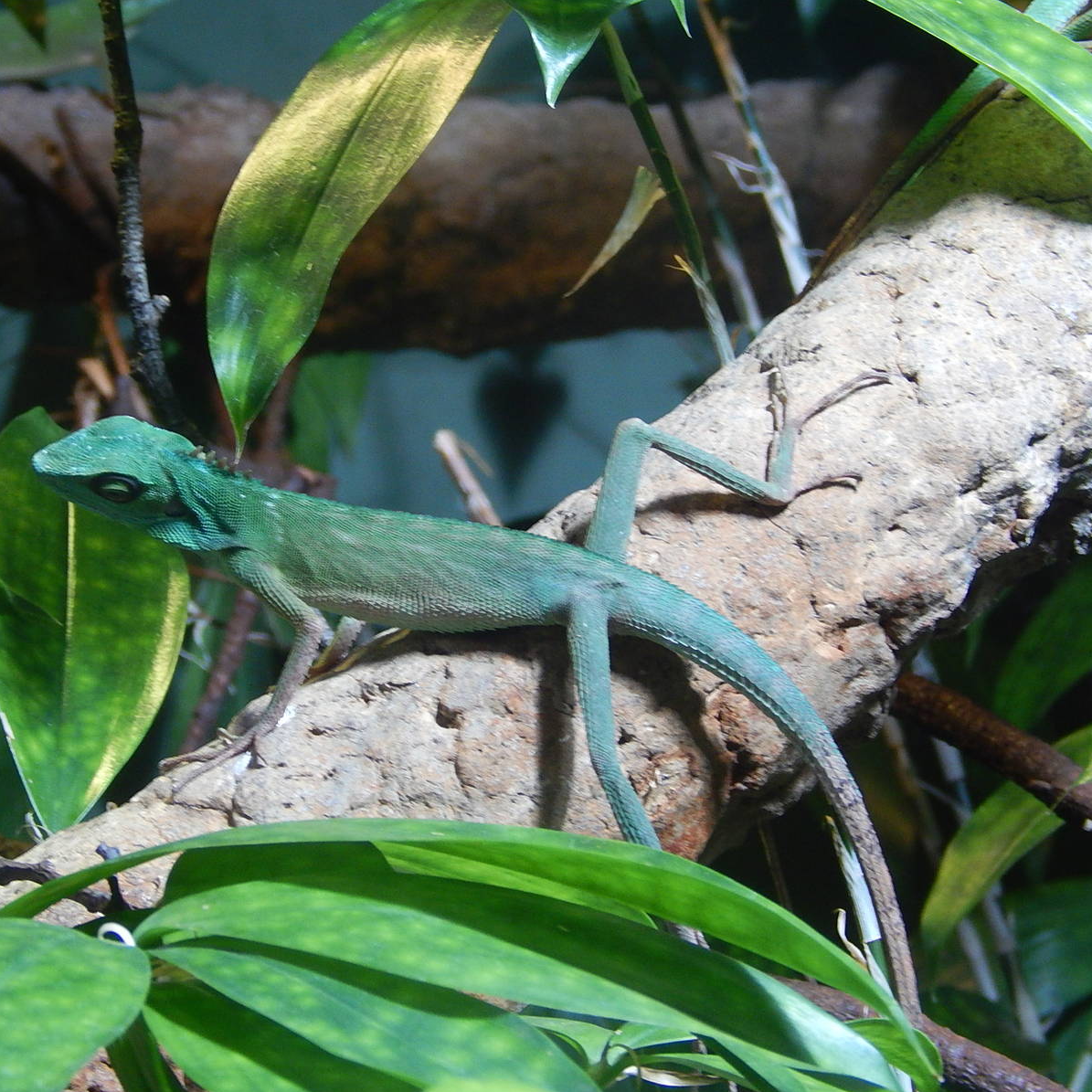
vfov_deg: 10.4
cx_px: 407
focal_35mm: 168
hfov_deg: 10.4
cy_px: 547
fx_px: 5996
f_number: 4.9
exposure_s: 1/30
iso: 250
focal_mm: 25.3
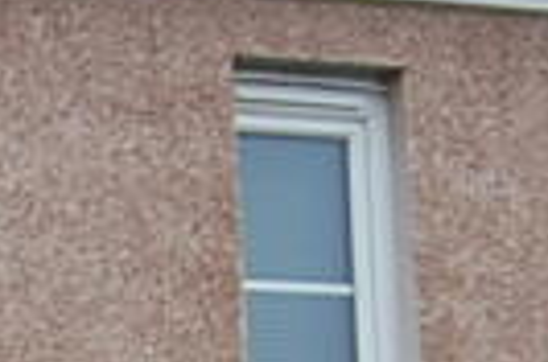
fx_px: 3857
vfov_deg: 5.2
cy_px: 812
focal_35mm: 254
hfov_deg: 7.4
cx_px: -898
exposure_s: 1/125
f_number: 5.6
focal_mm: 22
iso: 200
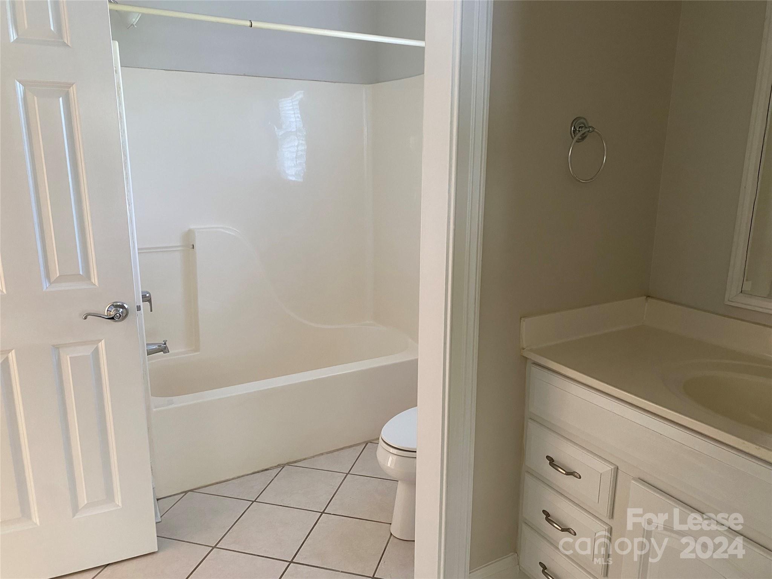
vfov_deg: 53.1
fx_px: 580
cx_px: 386
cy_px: 290
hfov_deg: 67.3
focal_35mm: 26
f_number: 1.8
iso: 200
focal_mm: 4.25
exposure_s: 1/60
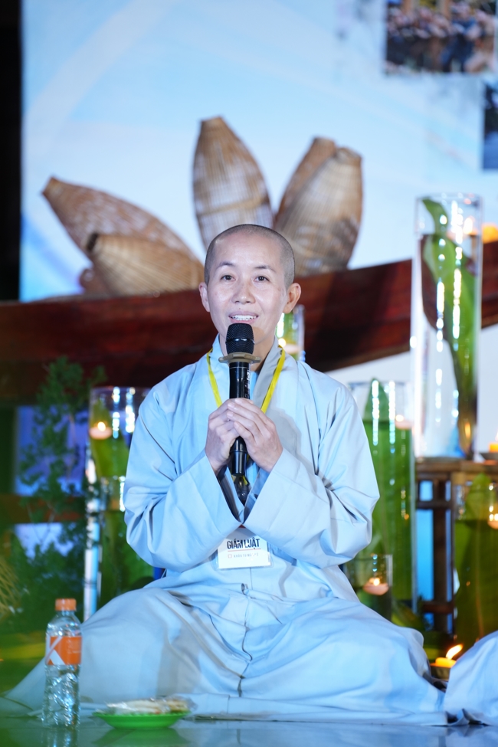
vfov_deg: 13.7
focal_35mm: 150
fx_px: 3112
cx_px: 249
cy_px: 374
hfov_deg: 9.1
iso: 1000
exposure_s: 1/80
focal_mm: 150
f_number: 2.8
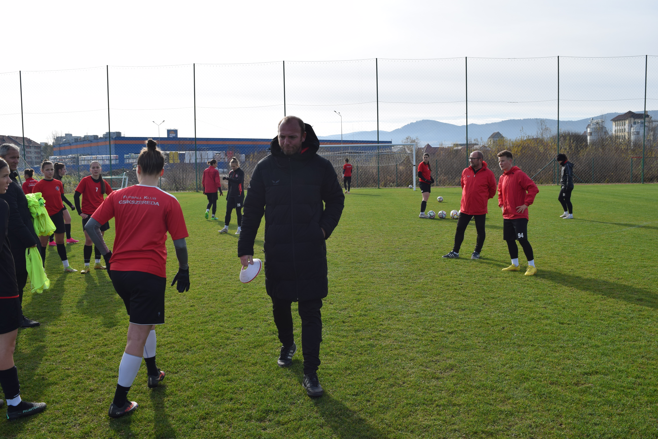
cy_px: 220
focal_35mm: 30
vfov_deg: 43.6
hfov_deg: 61.9
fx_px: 548
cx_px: 329
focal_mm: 20
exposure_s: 1/400
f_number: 10
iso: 200
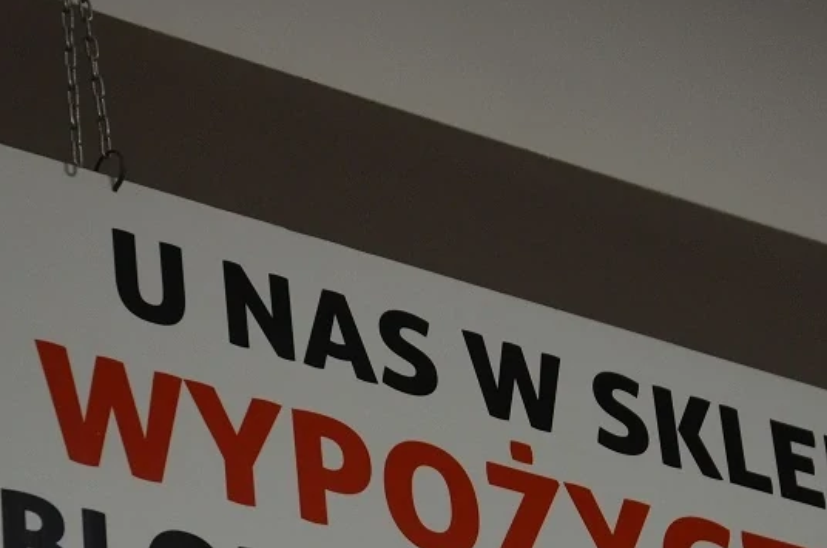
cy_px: 517
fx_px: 4585
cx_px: 568
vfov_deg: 6.8
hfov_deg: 10.3
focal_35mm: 200
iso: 900
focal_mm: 58
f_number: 5
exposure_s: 1/125
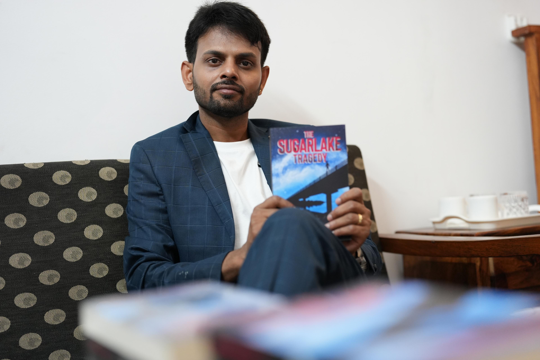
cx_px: 270
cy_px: 180
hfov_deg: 39.6
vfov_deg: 27.0
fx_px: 750
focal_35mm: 50
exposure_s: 1/160
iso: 2500
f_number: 2
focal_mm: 50
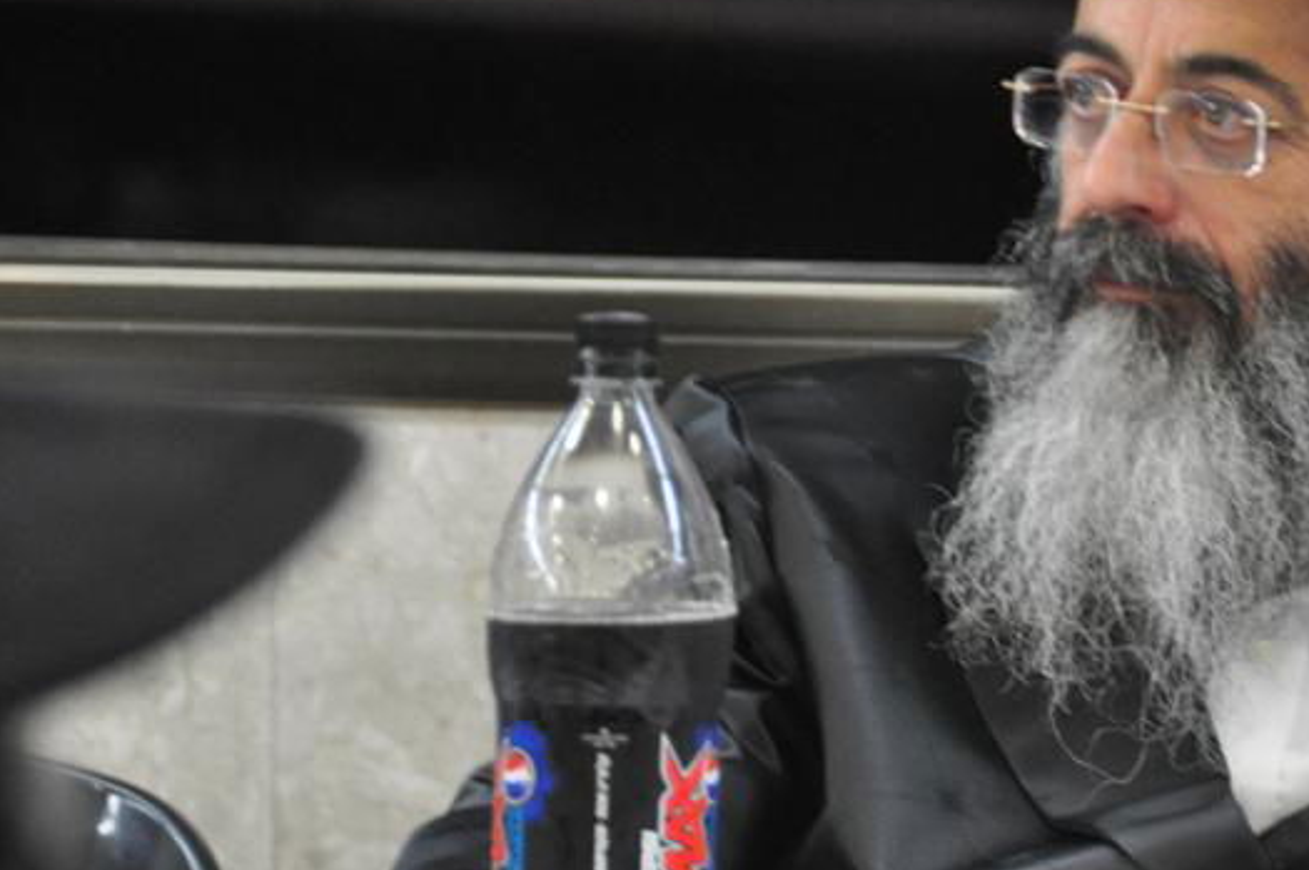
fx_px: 21251
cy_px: 252
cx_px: 1152
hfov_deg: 3.5
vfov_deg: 2.3
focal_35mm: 585
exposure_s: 1/60
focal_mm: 200
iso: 1600
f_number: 5.6
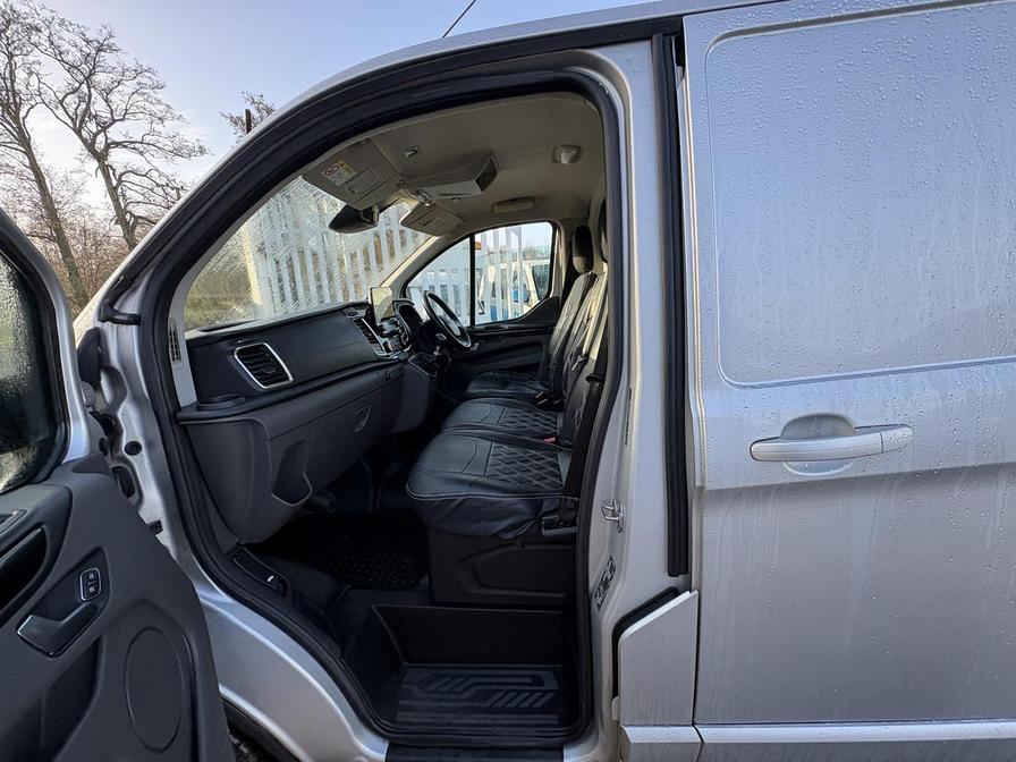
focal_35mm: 14
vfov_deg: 85.7
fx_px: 411
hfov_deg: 102.1
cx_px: 508
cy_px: 381
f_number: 2.2
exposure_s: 1/99
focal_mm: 2.22
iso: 40
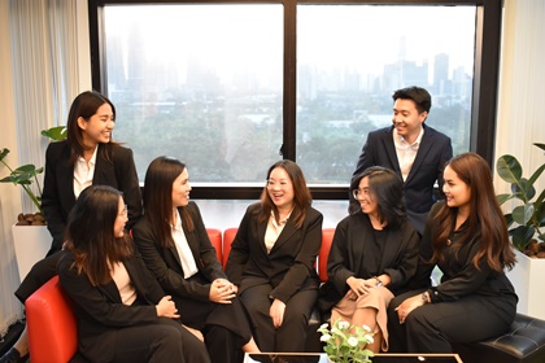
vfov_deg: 35.5
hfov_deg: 51.3
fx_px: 568
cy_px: 182
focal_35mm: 38
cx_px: 272
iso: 1800
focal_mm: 25
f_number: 4
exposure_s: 1/30
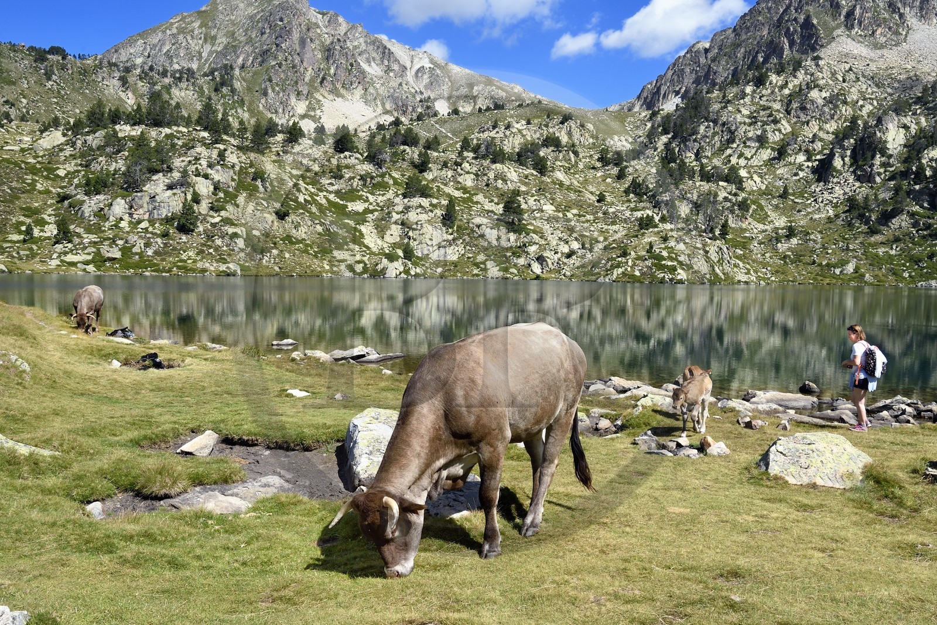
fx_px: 833
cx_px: 468
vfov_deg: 41.1
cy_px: 312
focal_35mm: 32
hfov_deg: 58.7
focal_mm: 32
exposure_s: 1/250
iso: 200
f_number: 13
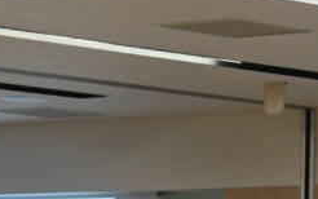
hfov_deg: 6.7
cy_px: 398
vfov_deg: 4.2
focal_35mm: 307
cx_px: 500
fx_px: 2662
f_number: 6.3
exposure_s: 1/125
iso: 2000
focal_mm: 50
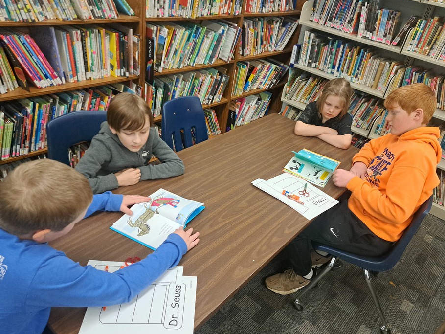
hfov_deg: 65.3
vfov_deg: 51.4
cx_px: 235
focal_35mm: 27
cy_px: 174
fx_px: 347
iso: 500
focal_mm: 5.23
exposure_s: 1/60
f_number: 1.8
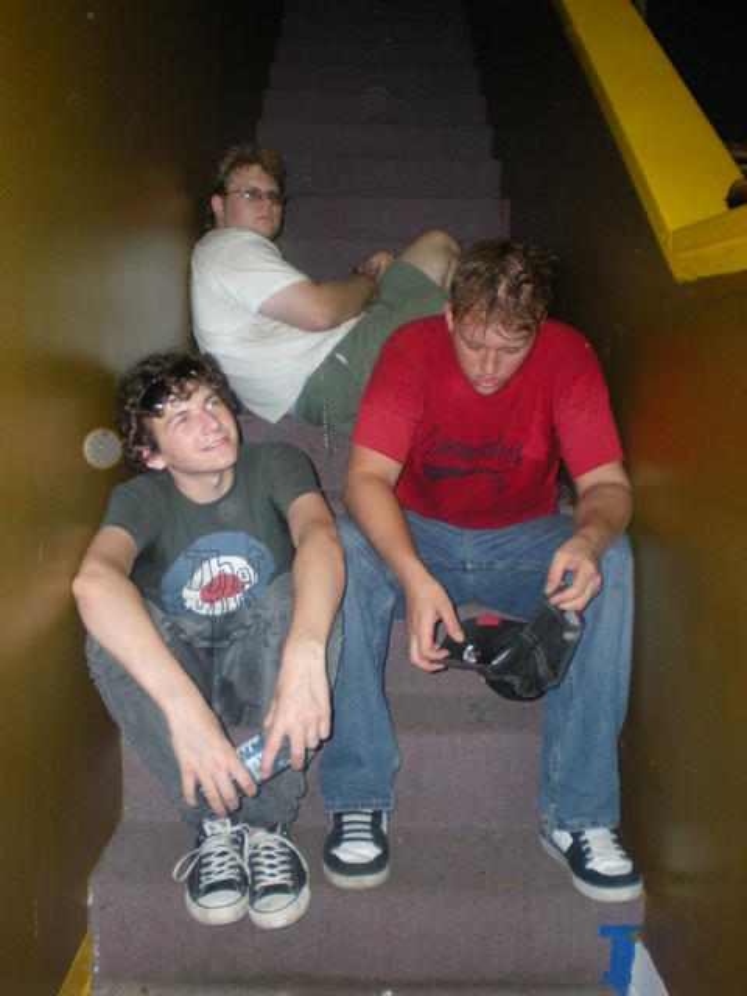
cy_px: 498
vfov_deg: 49.0
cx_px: 374
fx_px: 1093
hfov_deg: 37.7
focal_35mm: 38
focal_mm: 6.3
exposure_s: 1/60
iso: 236
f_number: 3.1
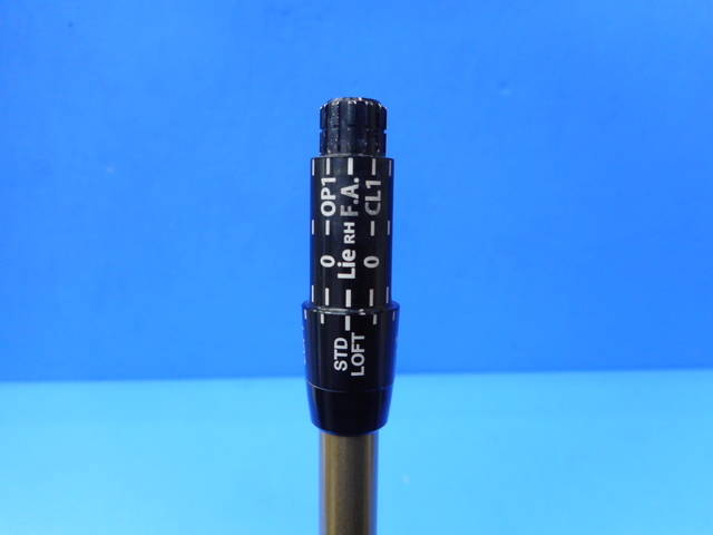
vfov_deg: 54.9
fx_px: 515
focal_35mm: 25
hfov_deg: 69.4
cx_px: 356
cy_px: 268
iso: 140
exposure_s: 1/30
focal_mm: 4.5
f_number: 3.7
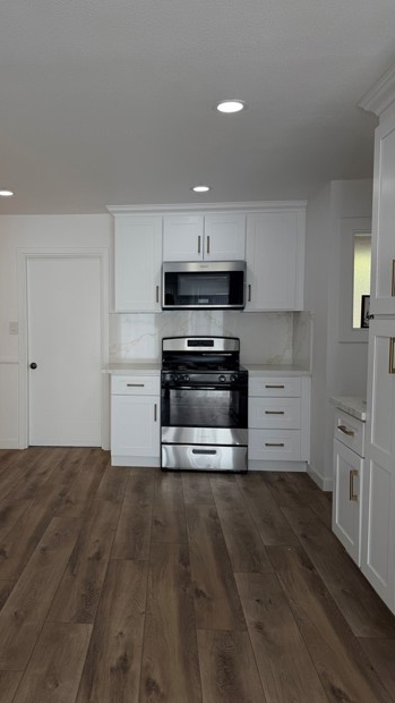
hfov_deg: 42.2
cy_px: 345
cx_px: 126
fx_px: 502
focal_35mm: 27
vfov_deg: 69.8
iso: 80
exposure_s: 1/535
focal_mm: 6.76
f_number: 1.78
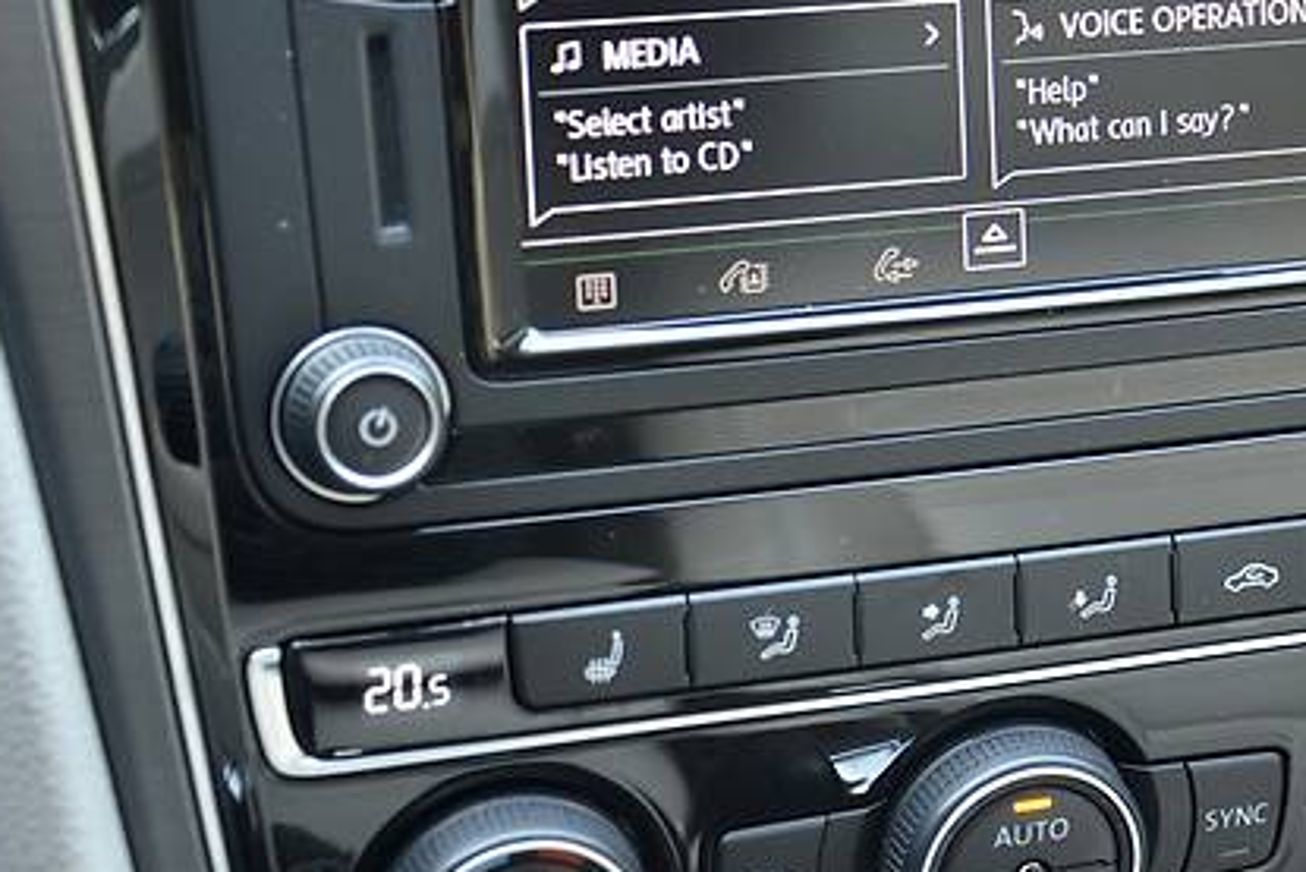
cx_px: 966
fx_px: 3664
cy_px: 129
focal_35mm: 101
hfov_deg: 20.1
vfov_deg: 13.5
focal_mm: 35
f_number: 4.5
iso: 900
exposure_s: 1/30
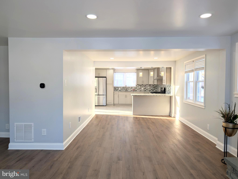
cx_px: 119
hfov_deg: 71.5
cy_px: 90
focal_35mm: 24
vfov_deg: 56.9
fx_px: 165
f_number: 1.68
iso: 25
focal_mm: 6.9
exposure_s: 1/113
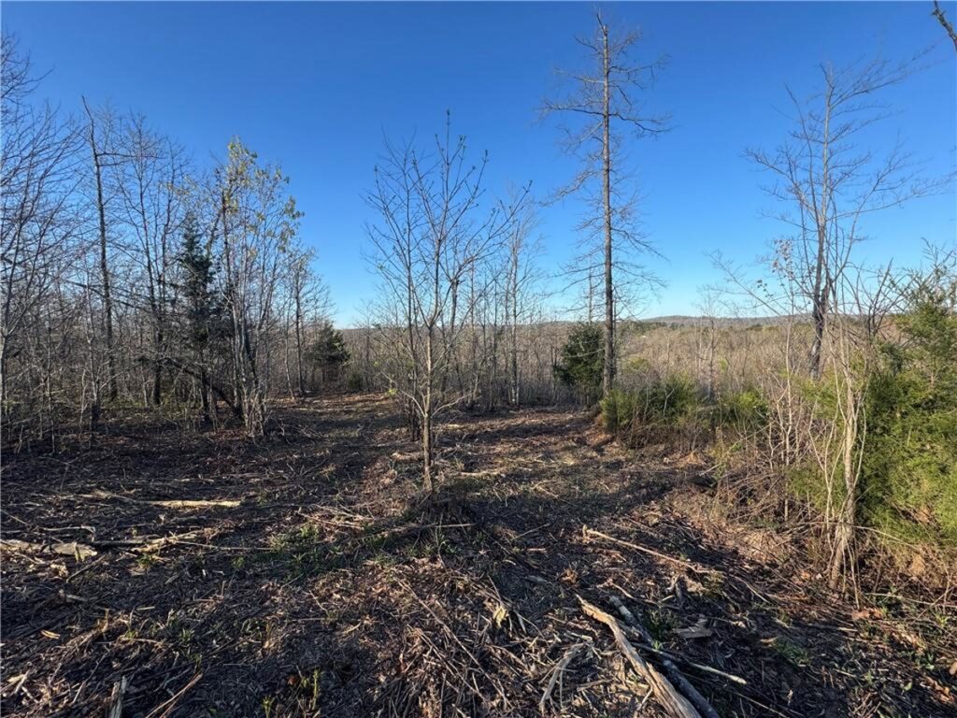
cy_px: 359
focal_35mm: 14
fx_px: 387
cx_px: 478
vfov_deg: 85.7
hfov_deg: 102.1
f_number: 2.2
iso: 50
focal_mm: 2.22
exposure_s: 1/956
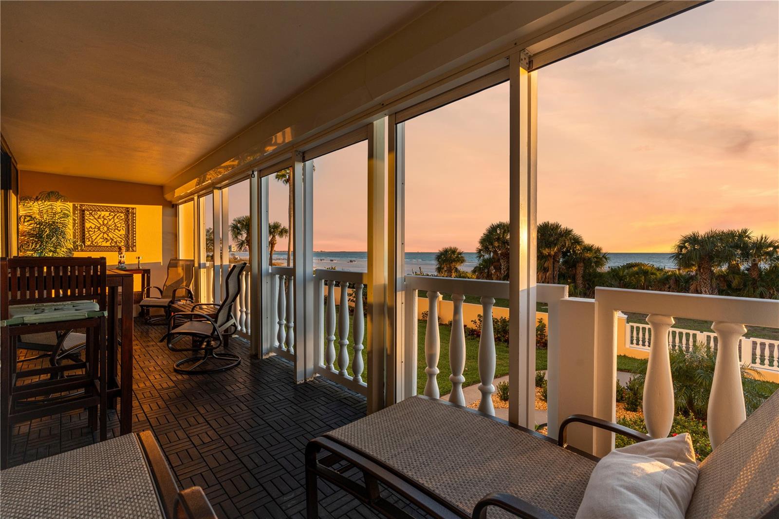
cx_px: 390
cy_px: 260
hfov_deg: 96.7
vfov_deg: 73.7
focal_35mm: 16
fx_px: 346
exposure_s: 1/80
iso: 250
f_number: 8
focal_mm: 16
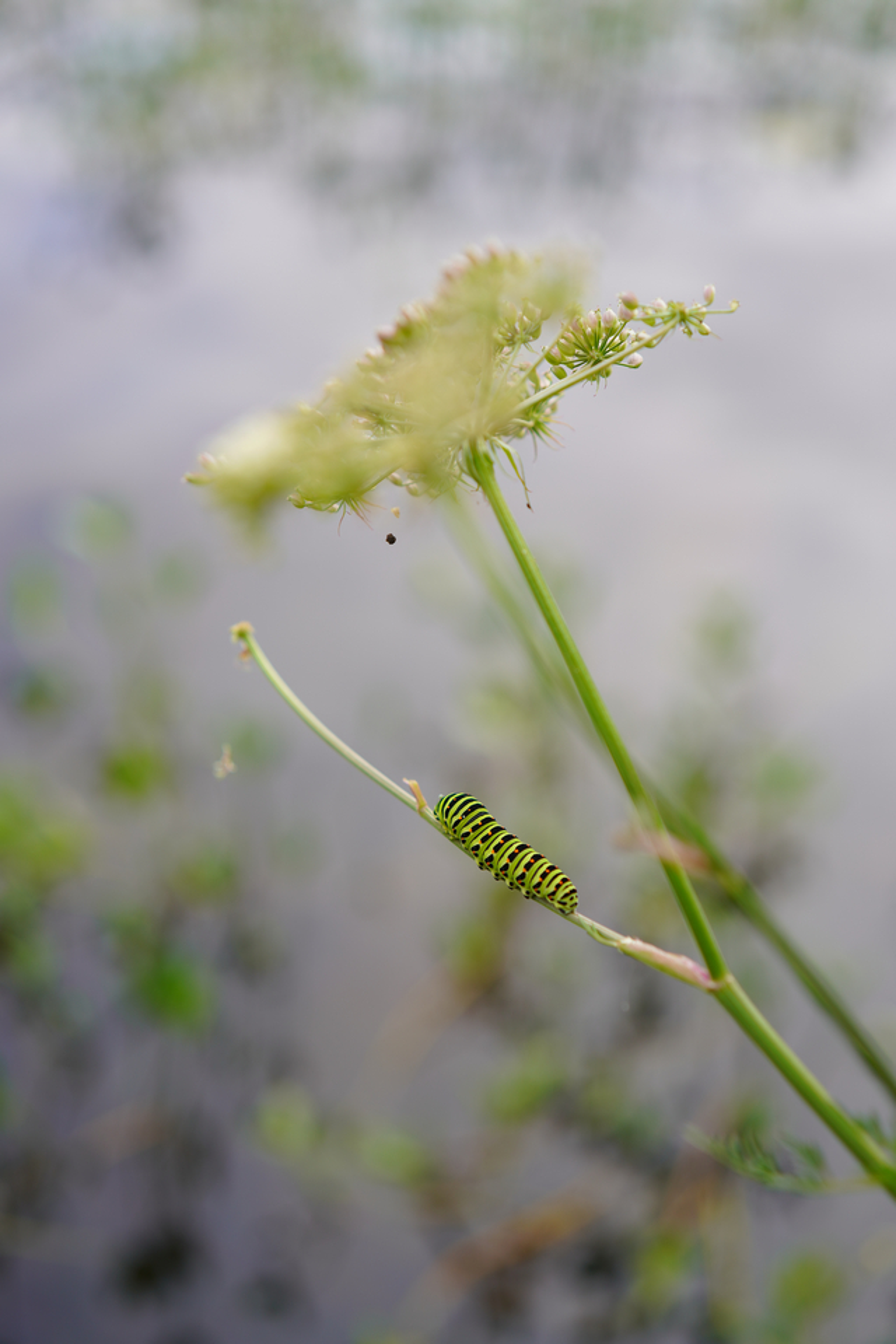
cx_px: 448
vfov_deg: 43.6
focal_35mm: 45
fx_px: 1680
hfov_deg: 29.9
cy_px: 672
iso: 100
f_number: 2.8
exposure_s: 1/250
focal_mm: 45
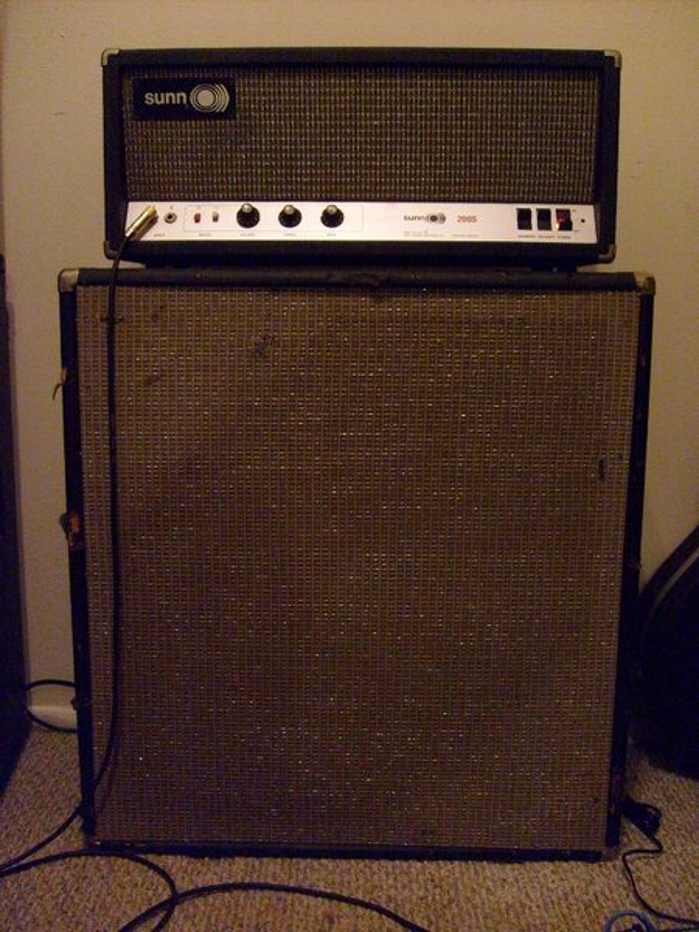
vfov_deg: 52.6
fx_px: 942
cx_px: 350
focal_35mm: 35
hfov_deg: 40.7
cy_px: 466
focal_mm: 5.8
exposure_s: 1/15
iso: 400
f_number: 2.8
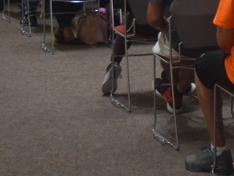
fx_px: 1169
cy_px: -84
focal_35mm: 173
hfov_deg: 10.6
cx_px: 440
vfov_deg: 8.4
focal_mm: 28
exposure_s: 1/60
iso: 2200
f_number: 4.2
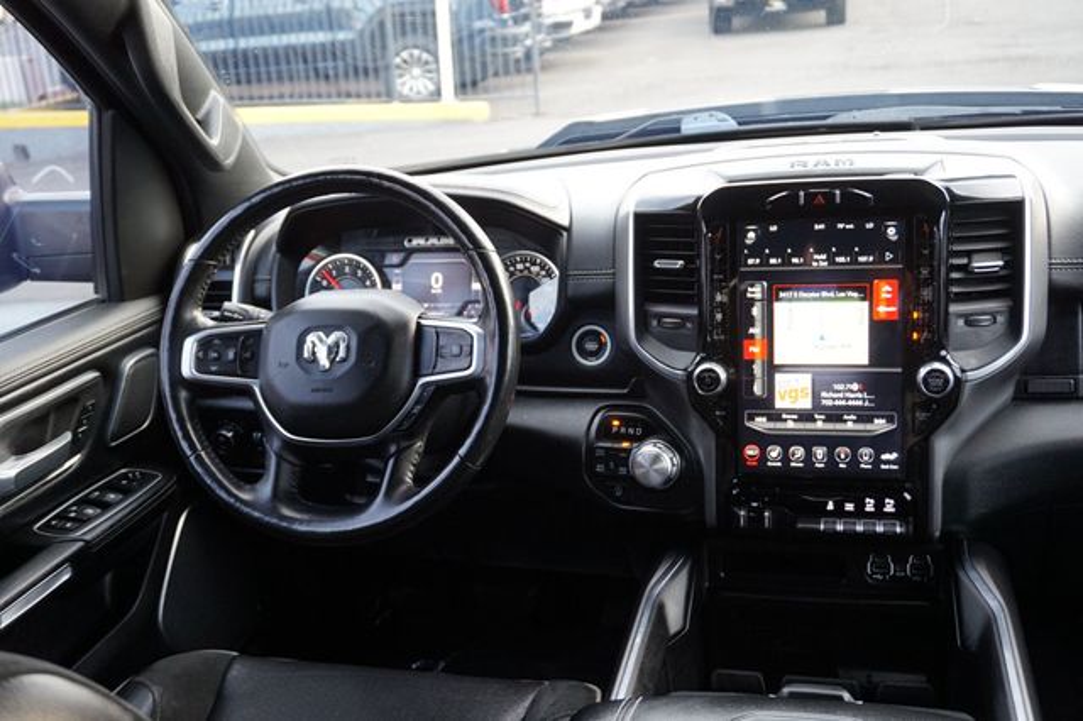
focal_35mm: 36
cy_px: 360
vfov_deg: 36.8
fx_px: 1082
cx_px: 542
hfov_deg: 53.2
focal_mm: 24
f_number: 4.5
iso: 640
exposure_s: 1/60
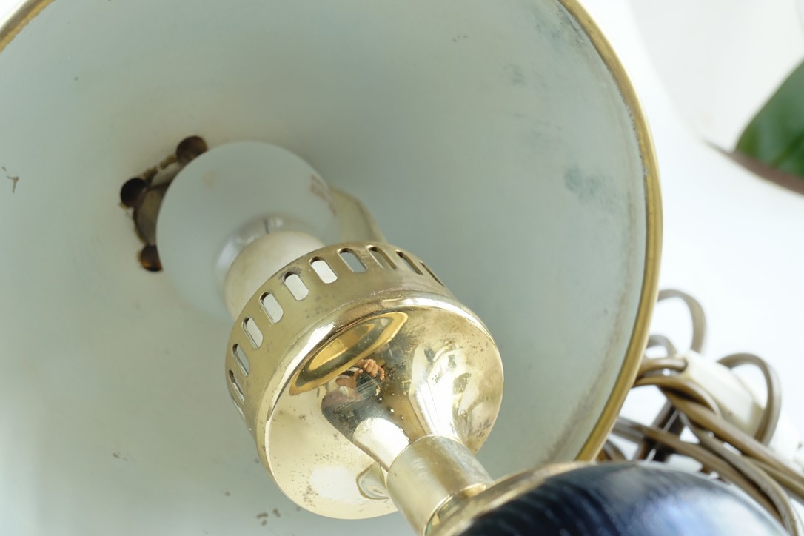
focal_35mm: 58
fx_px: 1295
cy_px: 323
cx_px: 382
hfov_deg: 34.5
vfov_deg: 23.3
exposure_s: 1/4
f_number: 9
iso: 125
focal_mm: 28
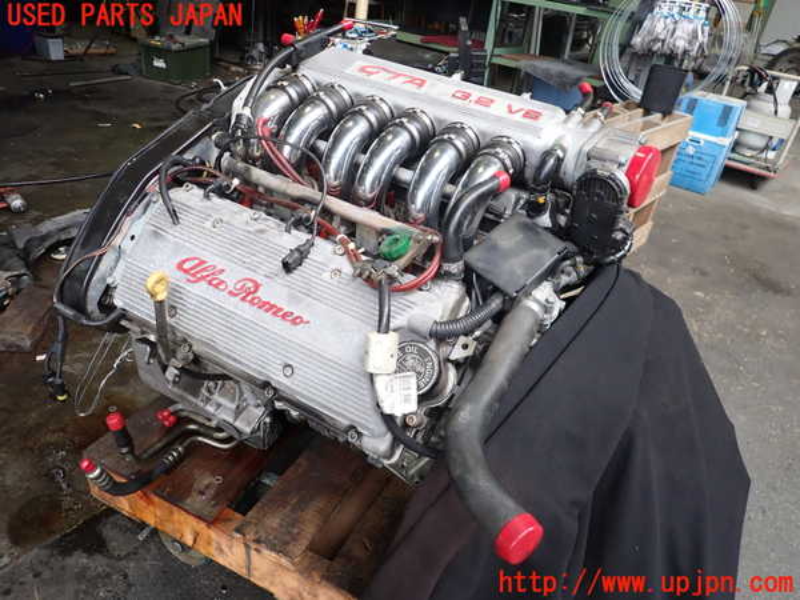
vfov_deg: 54.9
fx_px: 578
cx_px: 400
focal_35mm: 25
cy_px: 300
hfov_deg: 69.4
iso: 200
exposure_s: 1/125
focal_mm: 4.5
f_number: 2
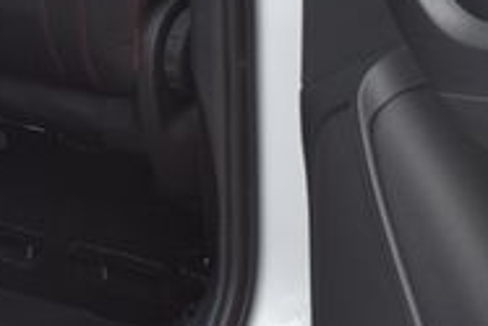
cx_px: 170
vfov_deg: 6.2
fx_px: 2971
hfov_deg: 9.4
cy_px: -185
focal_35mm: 219
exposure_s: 1/200
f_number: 7.1
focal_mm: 40
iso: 500
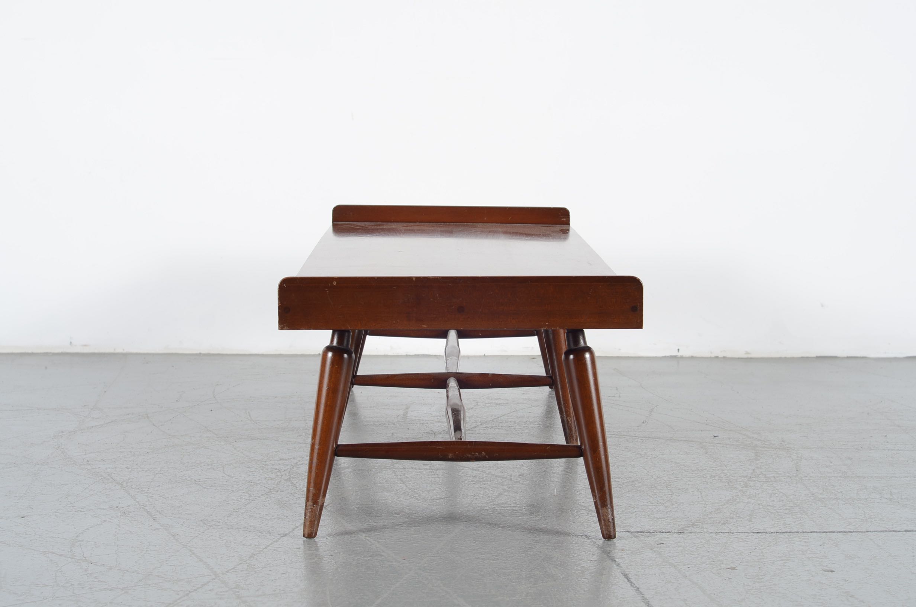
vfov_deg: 18.1
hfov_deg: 27.0
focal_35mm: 75
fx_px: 1904
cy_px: 304
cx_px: 458
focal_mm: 50
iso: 100
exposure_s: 1/125
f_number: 5.6
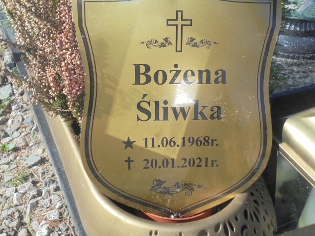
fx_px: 391
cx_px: 158
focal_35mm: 43
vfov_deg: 33.6
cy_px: 118
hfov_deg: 43.9
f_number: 4.5
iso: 100
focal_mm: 7.8
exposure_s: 1/320
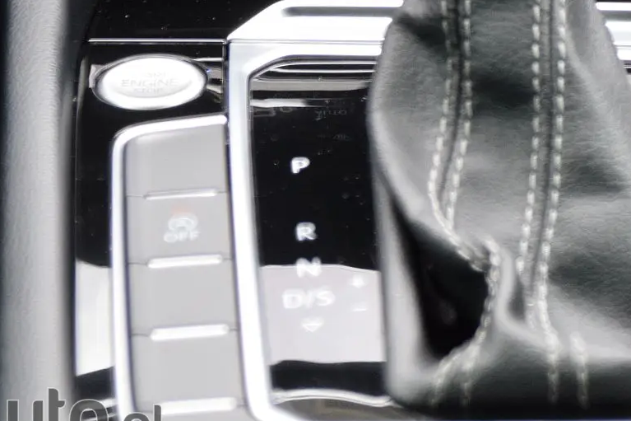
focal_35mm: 293
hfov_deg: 7.0
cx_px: 536
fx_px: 5134
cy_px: -56
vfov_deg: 4.7
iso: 1600
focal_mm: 78
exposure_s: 1/125
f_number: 5.3
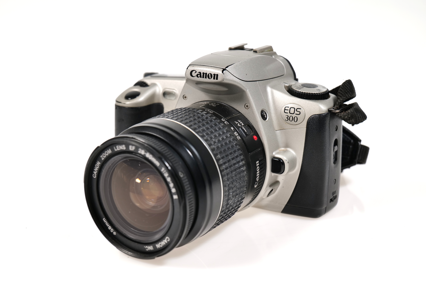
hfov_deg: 33.4
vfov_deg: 22.6
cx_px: 213
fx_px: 710
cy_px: 142
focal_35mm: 60
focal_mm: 60
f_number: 8
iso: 320
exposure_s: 1/60
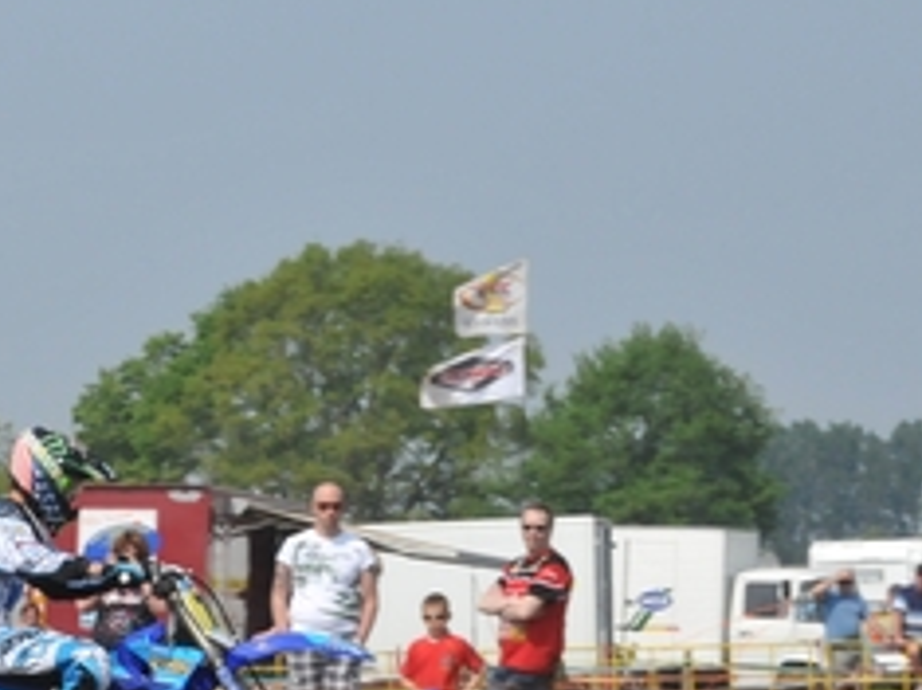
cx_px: -149
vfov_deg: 5.8
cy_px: 647
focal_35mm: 257
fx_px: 6842
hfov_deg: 7.6
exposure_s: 1/800
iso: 800
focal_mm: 70
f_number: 14
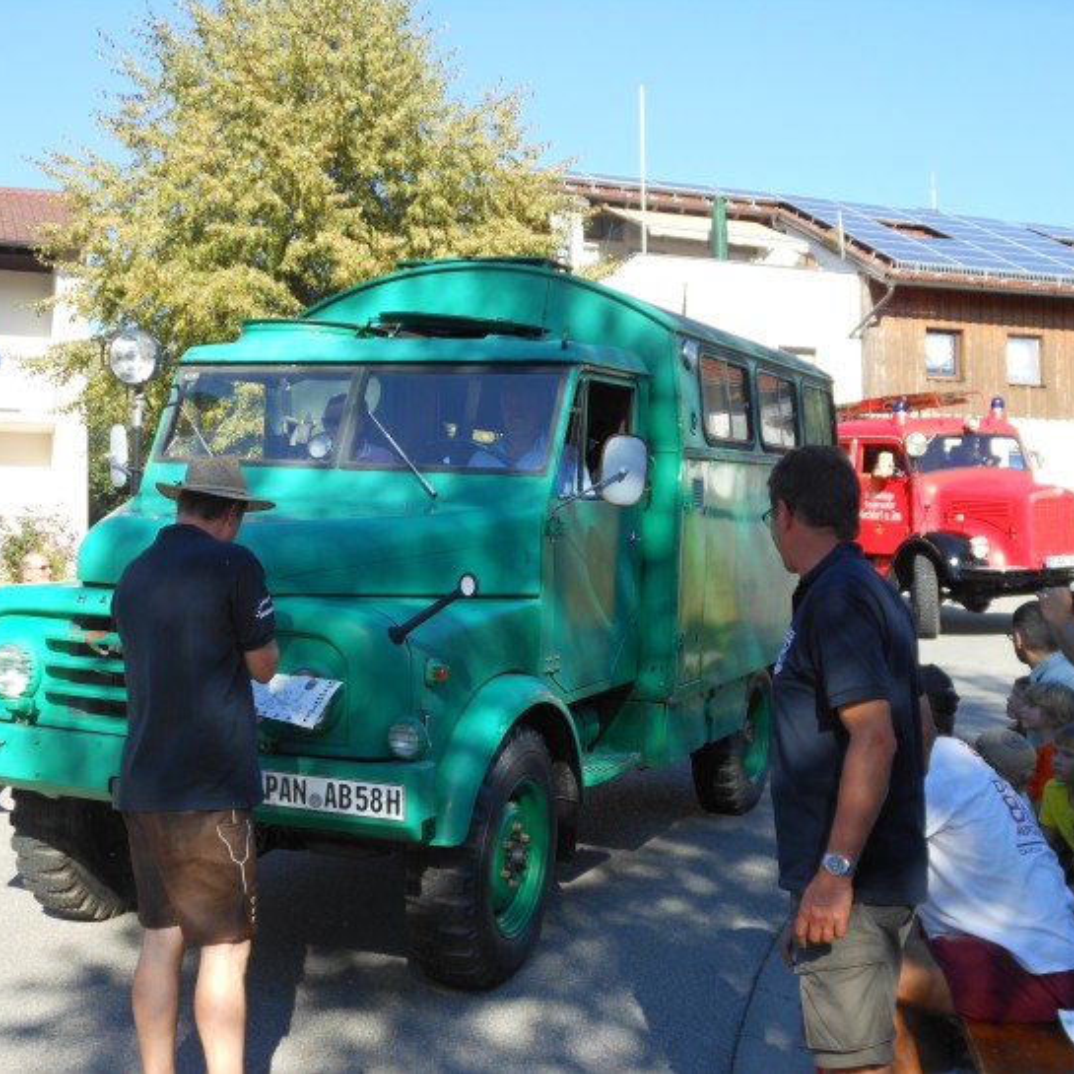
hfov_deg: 37.4
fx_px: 1580
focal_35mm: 45
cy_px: 537
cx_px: 445
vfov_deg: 37.6
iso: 80
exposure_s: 1/320
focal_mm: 6.8
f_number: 3.6
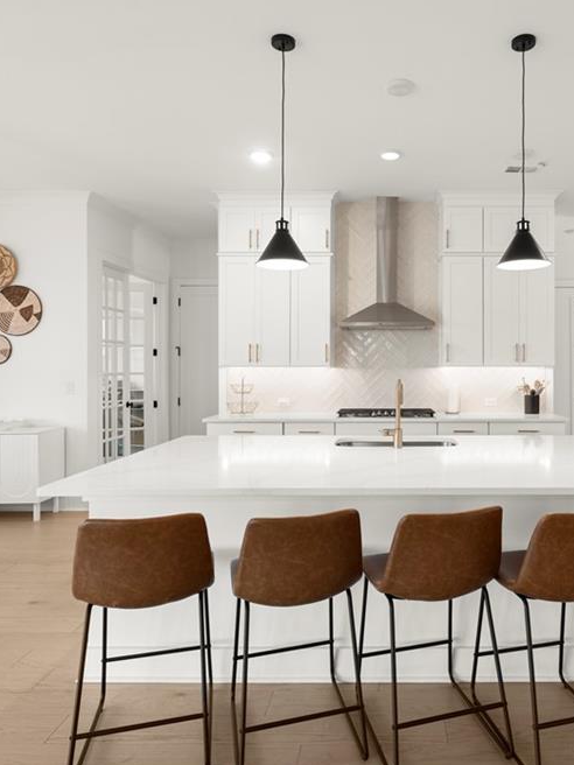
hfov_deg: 55.0
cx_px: 405
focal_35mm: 24
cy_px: 376
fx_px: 531
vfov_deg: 71.6
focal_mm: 16
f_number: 8
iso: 320
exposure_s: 1/4
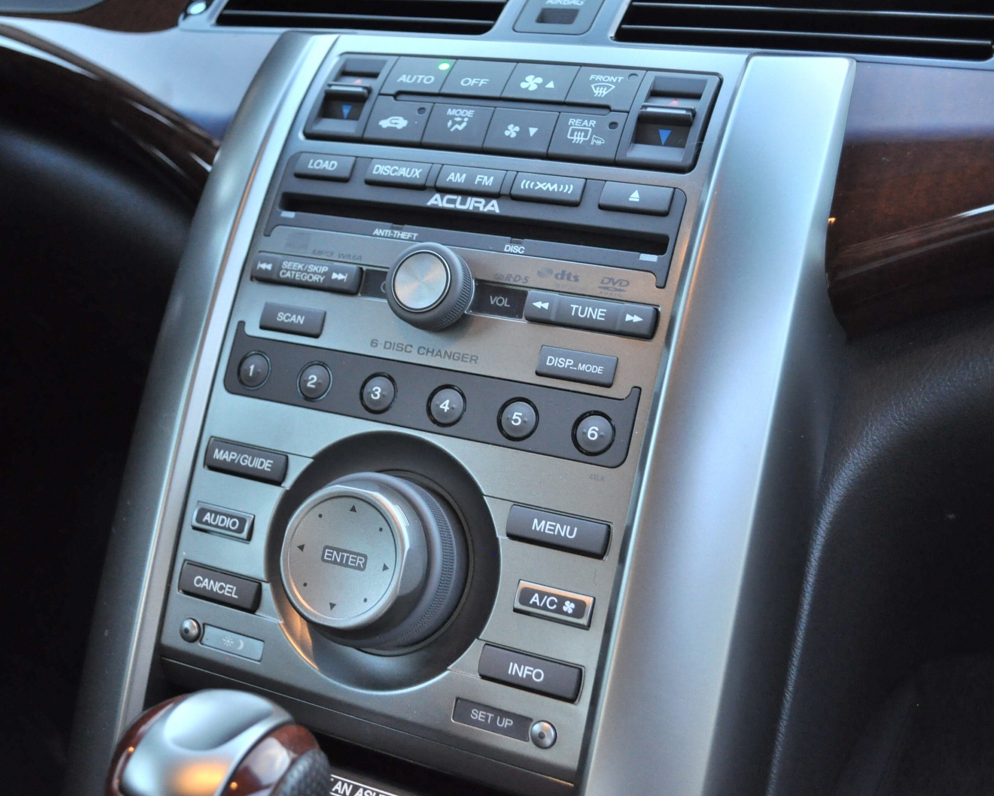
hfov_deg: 41.1
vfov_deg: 33.4
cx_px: 477
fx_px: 1324
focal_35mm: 45
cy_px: 393
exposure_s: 1/30
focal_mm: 26
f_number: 4.2
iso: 1100
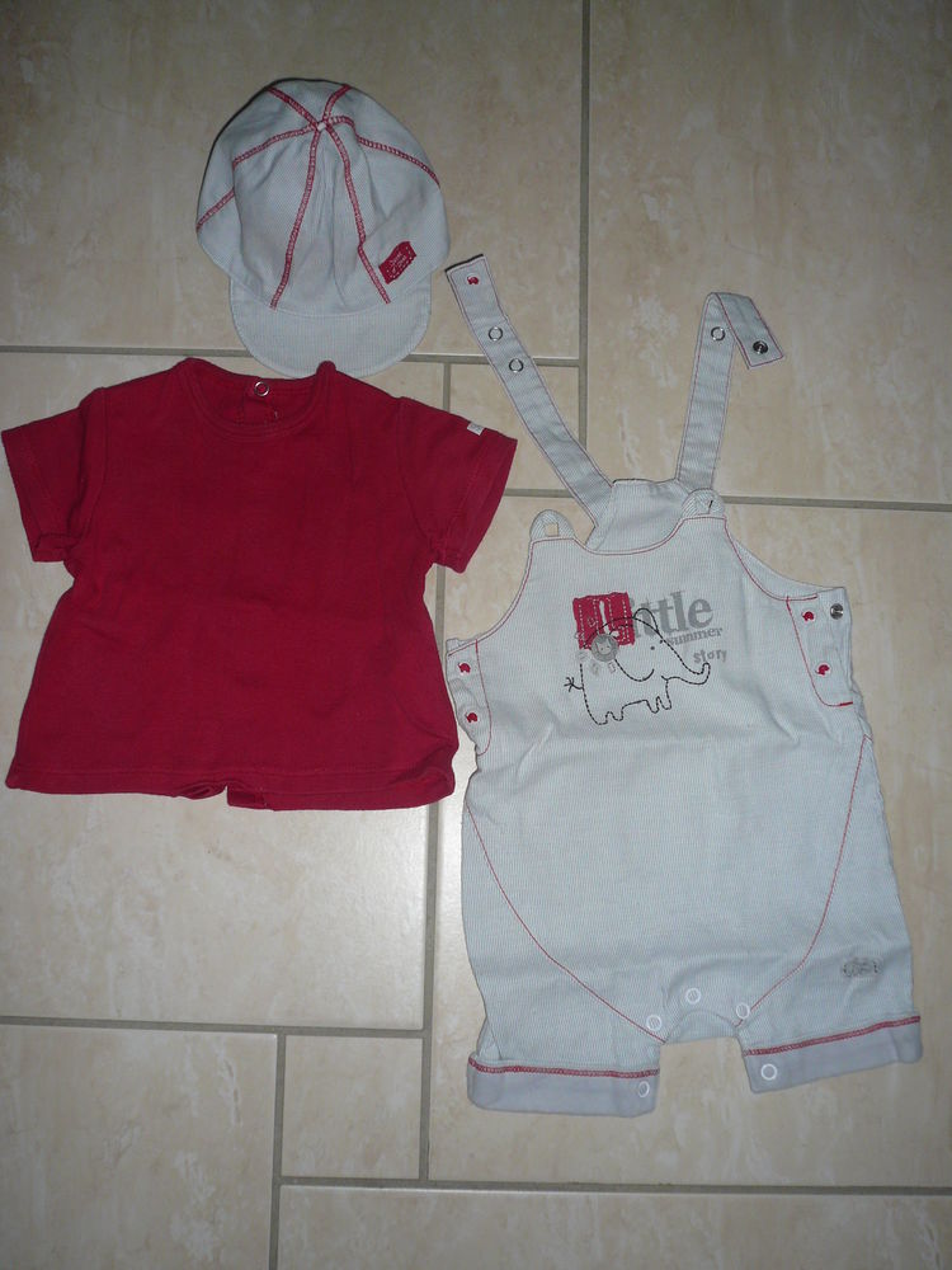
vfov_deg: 54.0
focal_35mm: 34
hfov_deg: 41.8
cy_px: 635
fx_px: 1247
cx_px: 476
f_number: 3
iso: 100
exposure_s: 1/30
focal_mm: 5.4
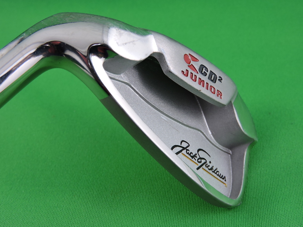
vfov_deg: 32.2
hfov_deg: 42.1
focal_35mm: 45
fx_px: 394
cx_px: 152
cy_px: 114
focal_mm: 8.1
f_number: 4
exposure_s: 1/30
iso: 110
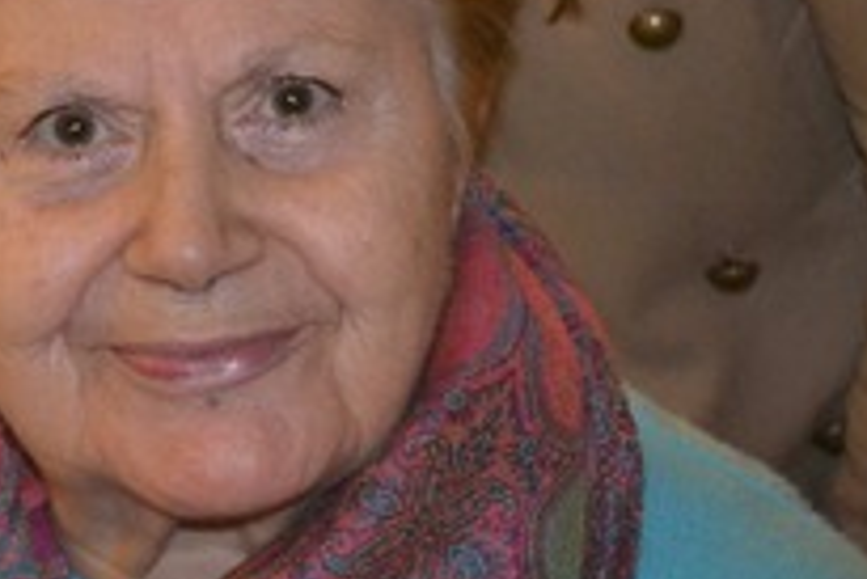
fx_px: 3832
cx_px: -271
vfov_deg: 8.6
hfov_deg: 12.5
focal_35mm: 159
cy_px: 95
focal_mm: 34
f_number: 5
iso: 3200
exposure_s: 1/60
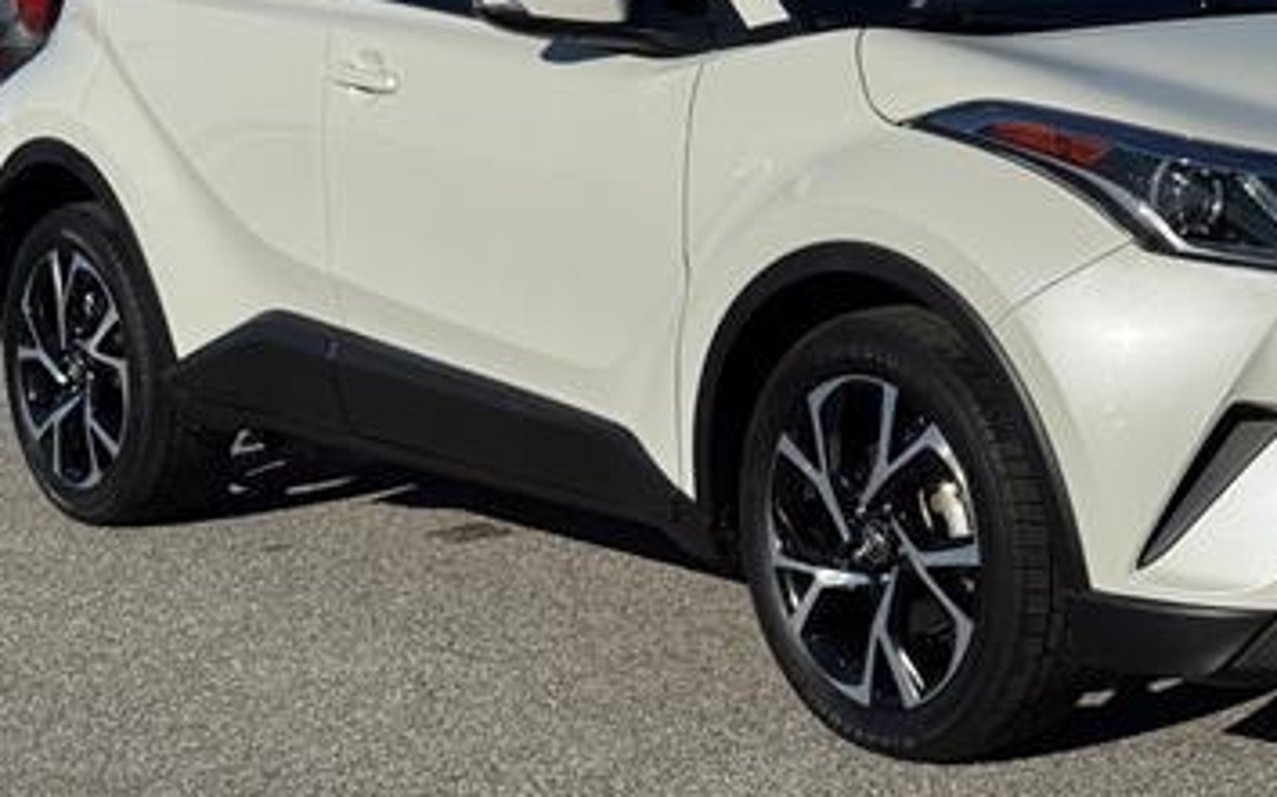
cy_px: 238
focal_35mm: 92
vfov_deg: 14.2
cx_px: 1014
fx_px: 3201
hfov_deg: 22.3
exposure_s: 1/12500
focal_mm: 6.76
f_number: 1.78
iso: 64
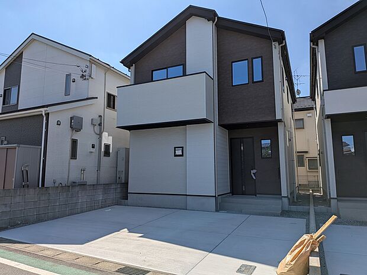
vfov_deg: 56.8
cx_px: 184
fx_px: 254
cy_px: 138
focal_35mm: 24
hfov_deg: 71.6
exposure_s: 1/2381
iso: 30
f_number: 1.7
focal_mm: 4.53
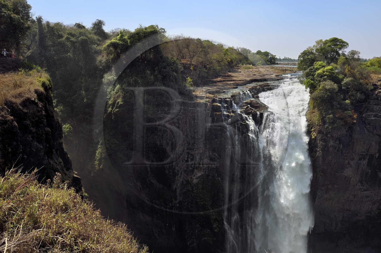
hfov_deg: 73.8
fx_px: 254
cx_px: 190
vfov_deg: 53.1
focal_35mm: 24
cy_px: 126
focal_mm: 24
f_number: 10
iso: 200
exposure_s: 1/250
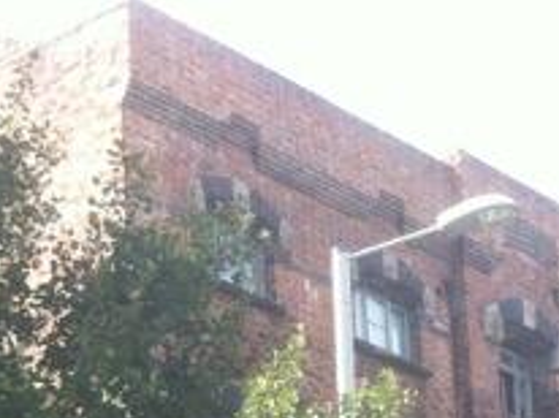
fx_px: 2807
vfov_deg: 7.9
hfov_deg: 11.4
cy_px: 992
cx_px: 317
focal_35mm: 174
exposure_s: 1/374
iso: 80
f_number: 2.8
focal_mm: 3.85
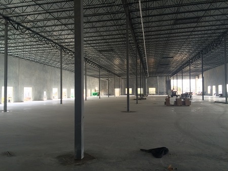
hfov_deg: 61.7
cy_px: 86
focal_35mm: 29
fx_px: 191
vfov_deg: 48.2
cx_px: 114
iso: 50
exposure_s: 1/120
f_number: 2.2
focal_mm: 4.15
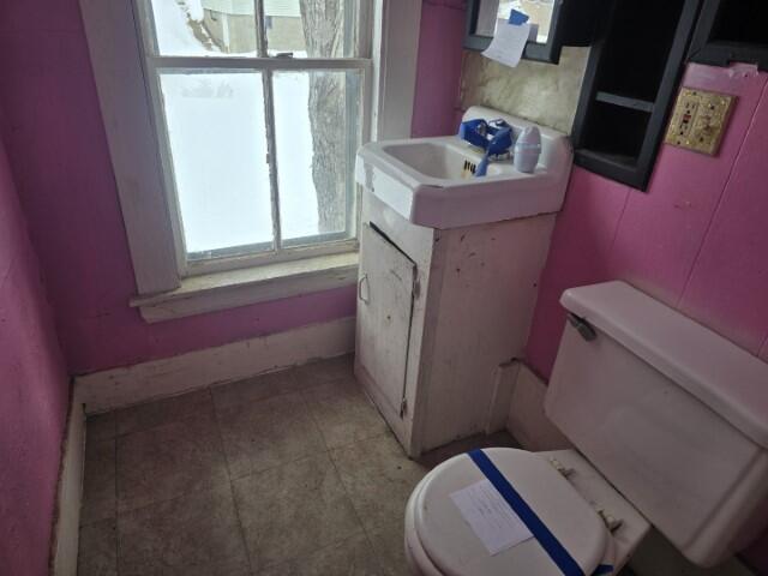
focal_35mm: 23
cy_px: 288
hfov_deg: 73.9
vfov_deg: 58.9
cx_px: 384
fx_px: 510
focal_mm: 6.3
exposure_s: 1/180
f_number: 1.7
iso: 50
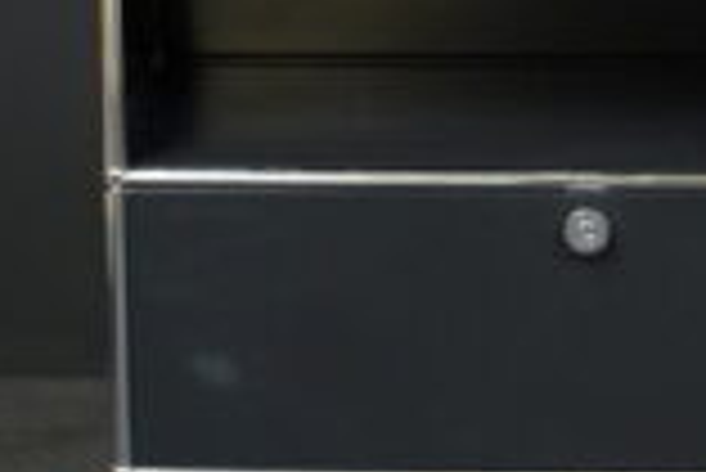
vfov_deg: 5.2
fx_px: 5182
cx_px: 535
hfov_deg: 7.8
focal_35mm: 264
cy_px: 310
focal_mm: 69
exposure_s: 1/125
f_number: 7.1
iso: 5000
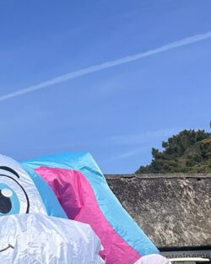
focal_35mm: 83
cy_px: 301
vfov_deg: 21.6
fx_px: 649
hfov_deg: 17.9
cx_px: -14
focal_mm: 5.7
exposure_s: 1/6993
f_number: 1.5
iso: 50
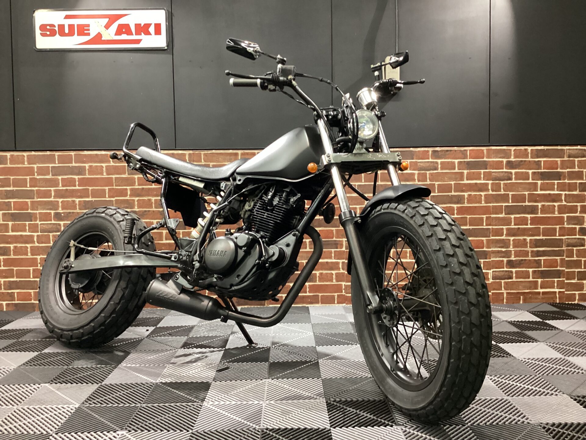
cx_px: 293
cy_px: 220
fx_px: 525
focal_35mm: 31
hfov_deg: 58.4
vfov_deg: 45.4
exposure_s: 1/30
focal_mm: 3.3
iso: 400
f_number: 2.4
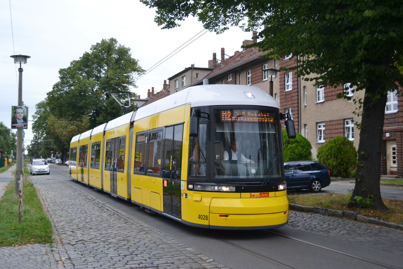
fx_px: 470
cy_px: 134
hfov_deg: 46.4
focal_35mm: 42
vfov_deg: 31.9
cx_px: 202
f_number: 4.5
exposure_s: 1/500
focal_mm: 28
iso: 900
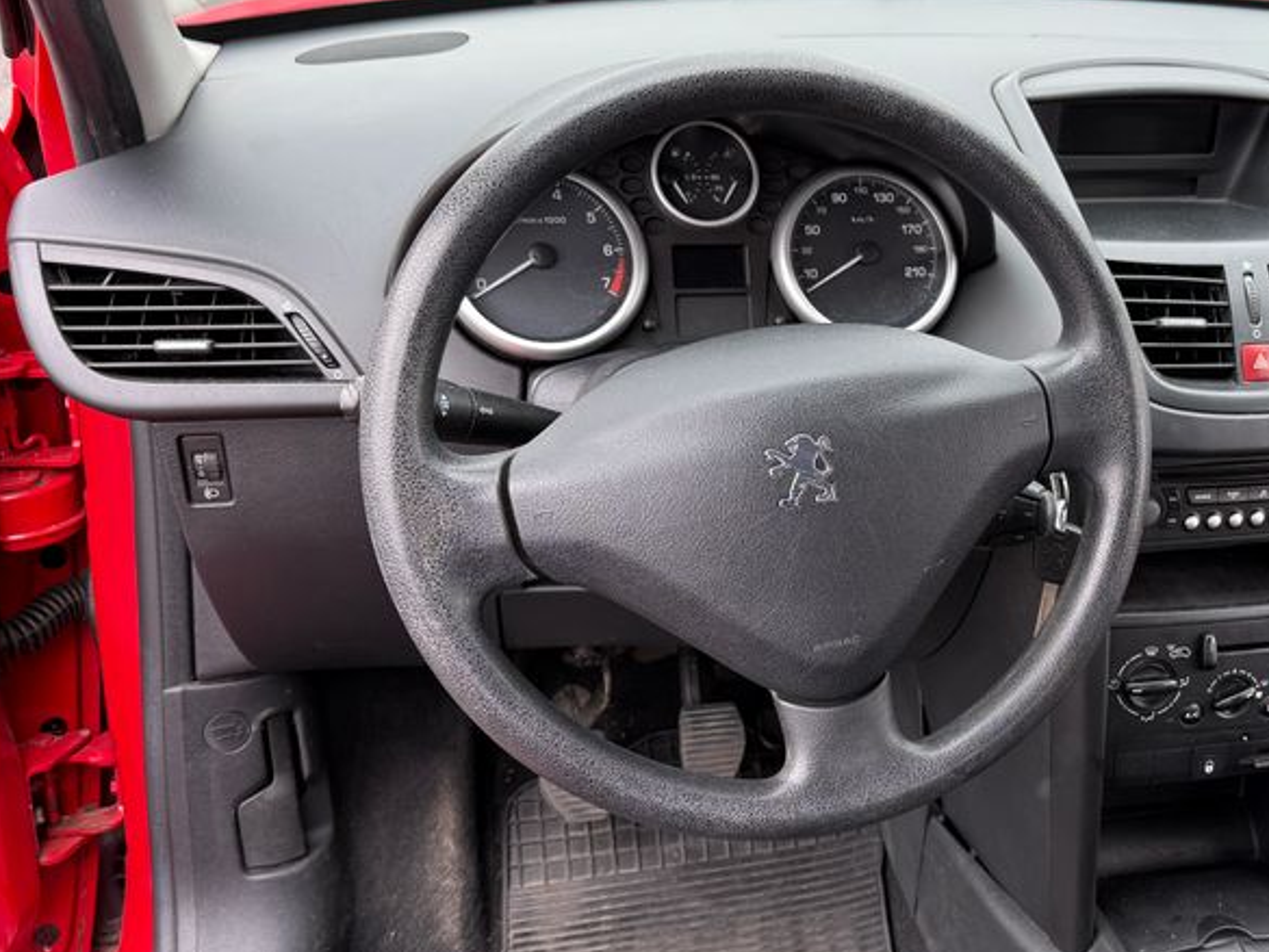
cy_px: 533
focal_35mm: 42
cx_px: 972
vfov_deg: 34.3
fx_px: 1540
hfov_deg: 43.2
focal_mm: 6.76
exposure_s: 1/140
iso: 50
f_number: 1.78
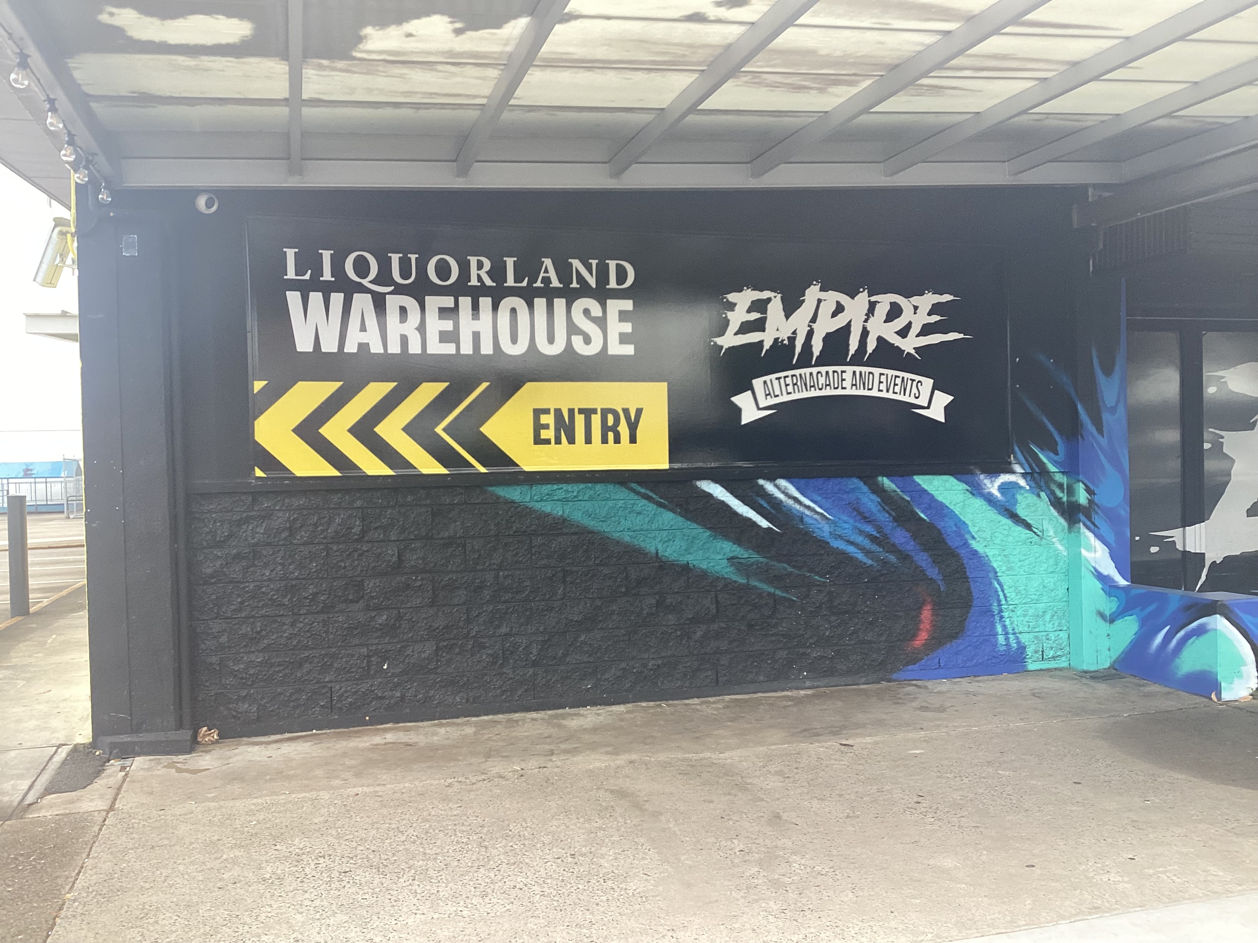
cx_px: 629
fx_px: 1127
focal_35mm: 31
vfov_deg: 45.4
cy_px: 472
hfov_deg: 58.4
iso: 64
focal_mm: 3.3
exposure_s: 1/100
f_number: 2.4
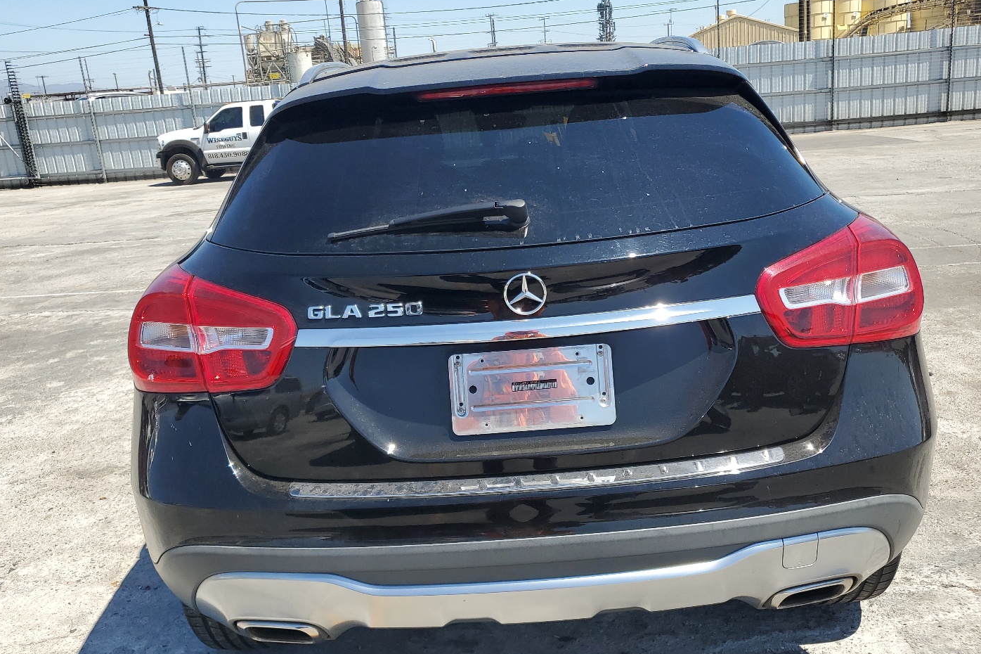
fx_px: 844
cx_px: 524
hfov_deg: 60.2
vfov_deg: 42.3
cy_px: 361
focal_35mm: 31
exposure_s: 1/2500
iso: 50
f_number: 1.5
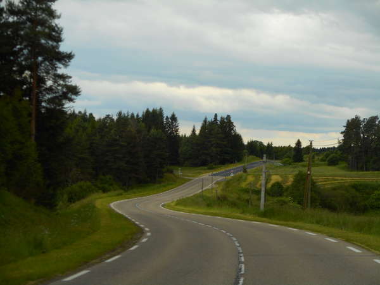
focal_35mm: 102
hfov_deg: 19.3
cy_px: 142
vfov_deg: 14.5
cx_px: 190
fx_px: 1120
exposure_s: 1/160
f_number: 5.8
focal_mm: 18.2
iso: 80
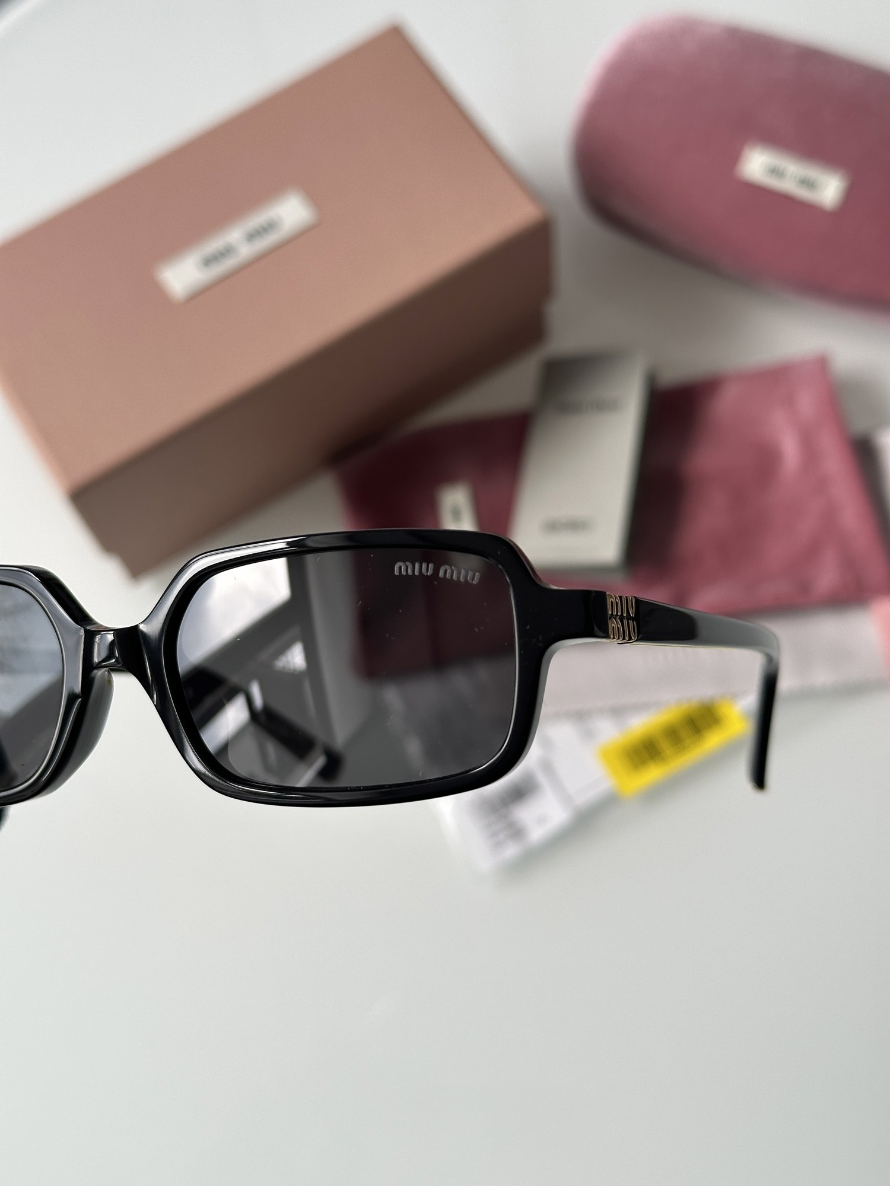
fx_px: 1645
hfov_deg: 30.3
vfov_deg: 39.7
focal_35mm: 48
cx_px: 445
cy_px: 593
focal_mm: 6.86
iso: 50
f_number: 1.78
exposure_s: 1/175
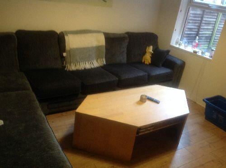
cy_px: 84
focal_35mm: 35
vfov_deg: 40.6
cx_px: 113
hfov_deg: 52.7
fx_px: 228
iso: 320
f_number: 2.4
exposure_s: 1/15
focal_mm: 4.28
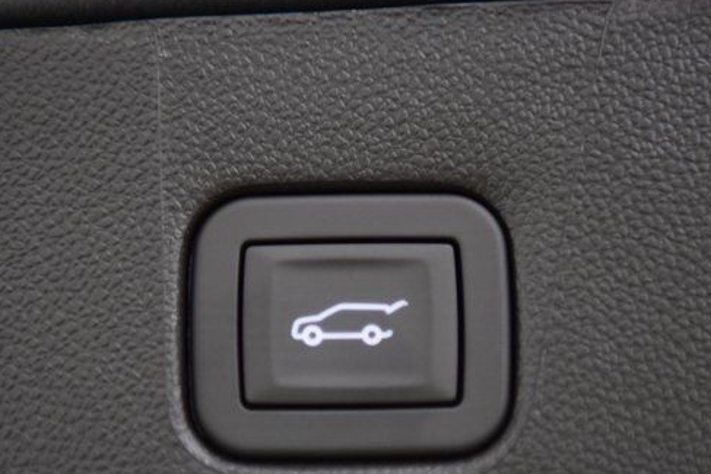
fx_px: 2726
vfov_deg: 9.9
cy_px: 292
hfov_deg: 14.9
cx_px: 323
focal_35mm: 138
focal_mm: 70
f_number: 3.2
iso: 1600
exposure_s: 1/30
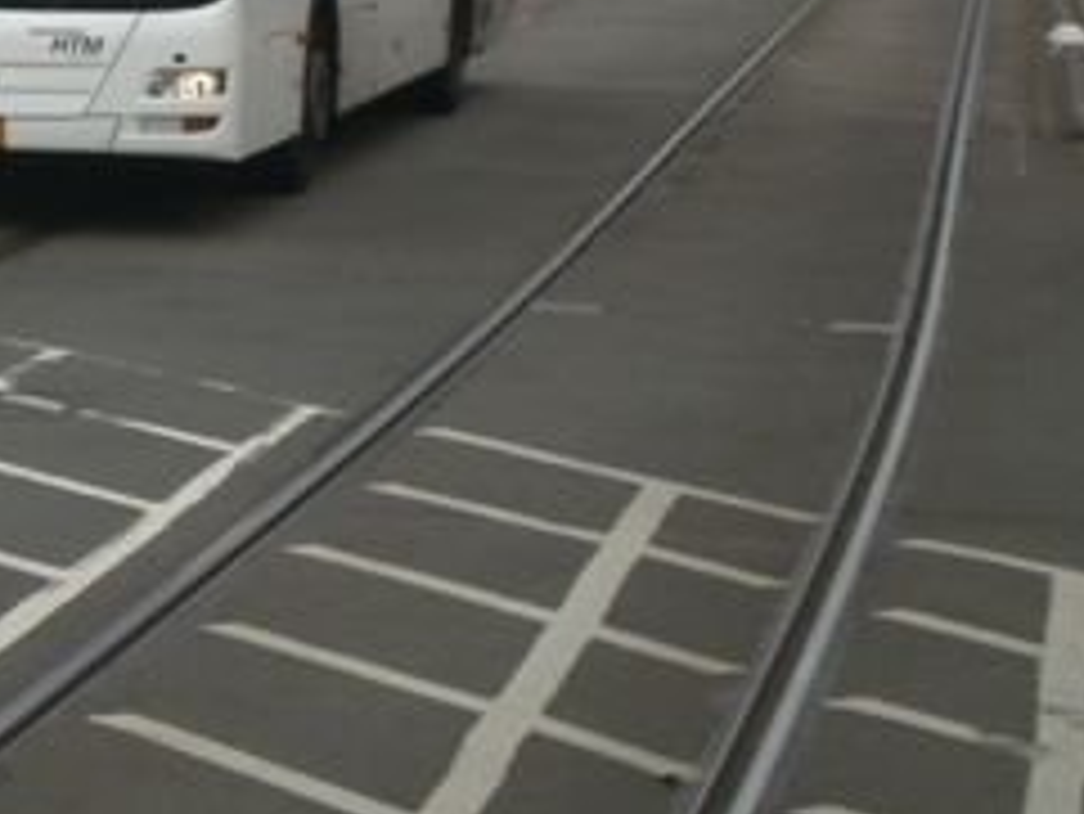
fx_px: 4606
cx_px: -252
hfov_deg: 13.0
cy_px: -144
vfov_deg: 10.0
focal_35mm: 147
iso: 100
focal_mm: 10.3
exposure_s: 1/125
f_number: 5.9
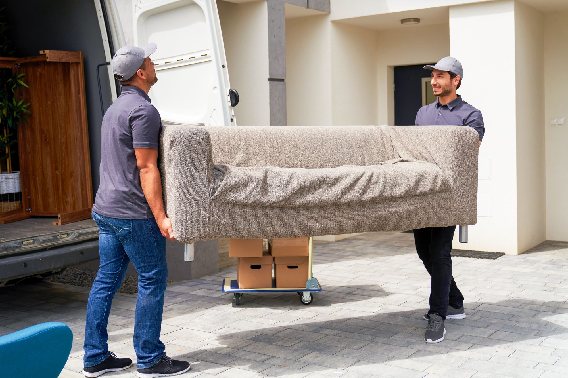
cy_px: 189
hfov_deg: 49.6
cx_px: 284
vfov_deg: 34.2
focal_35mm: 39
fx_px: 615
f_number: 2.8
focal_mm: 39
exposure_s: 1/1600
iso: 100
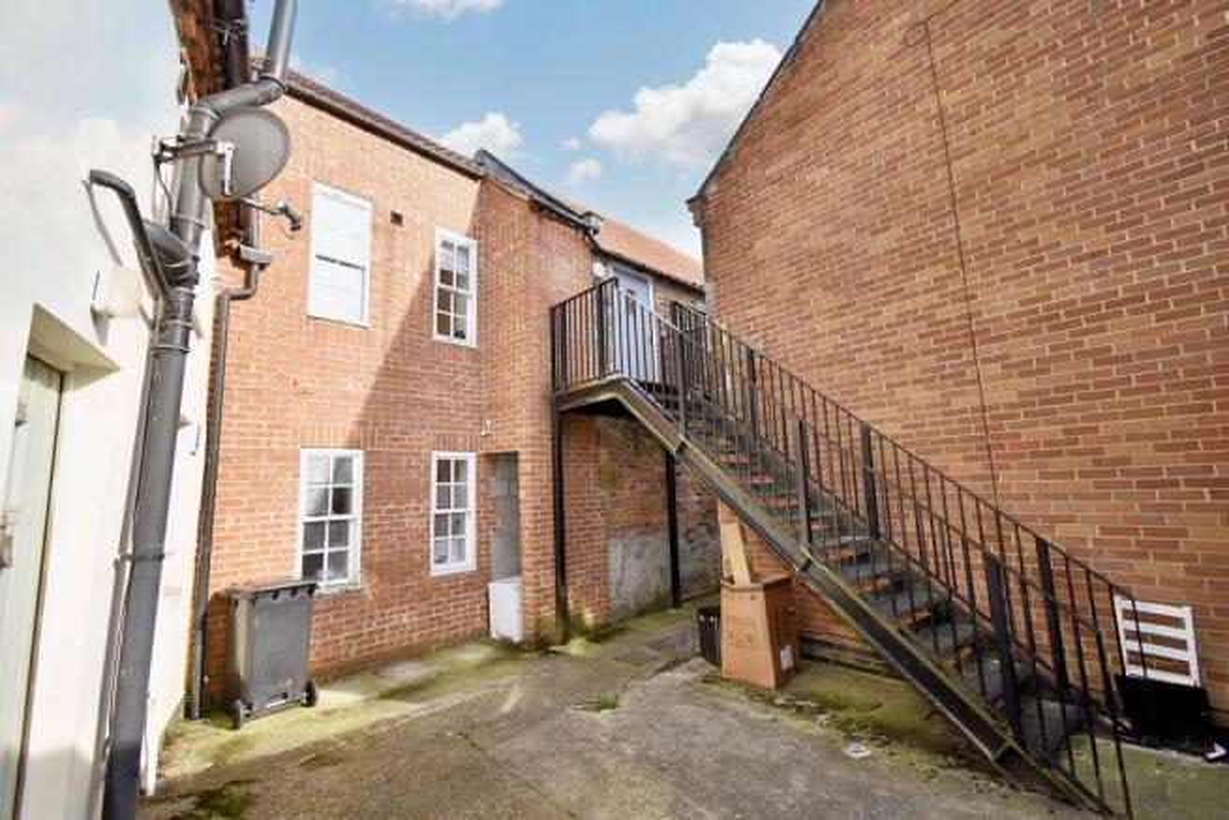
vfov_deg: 77.4
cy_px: 410
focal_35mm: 15
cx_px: 614
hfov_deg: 100.4
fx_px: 512
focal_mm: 10
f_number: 4.5
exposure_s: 1/200
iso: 100
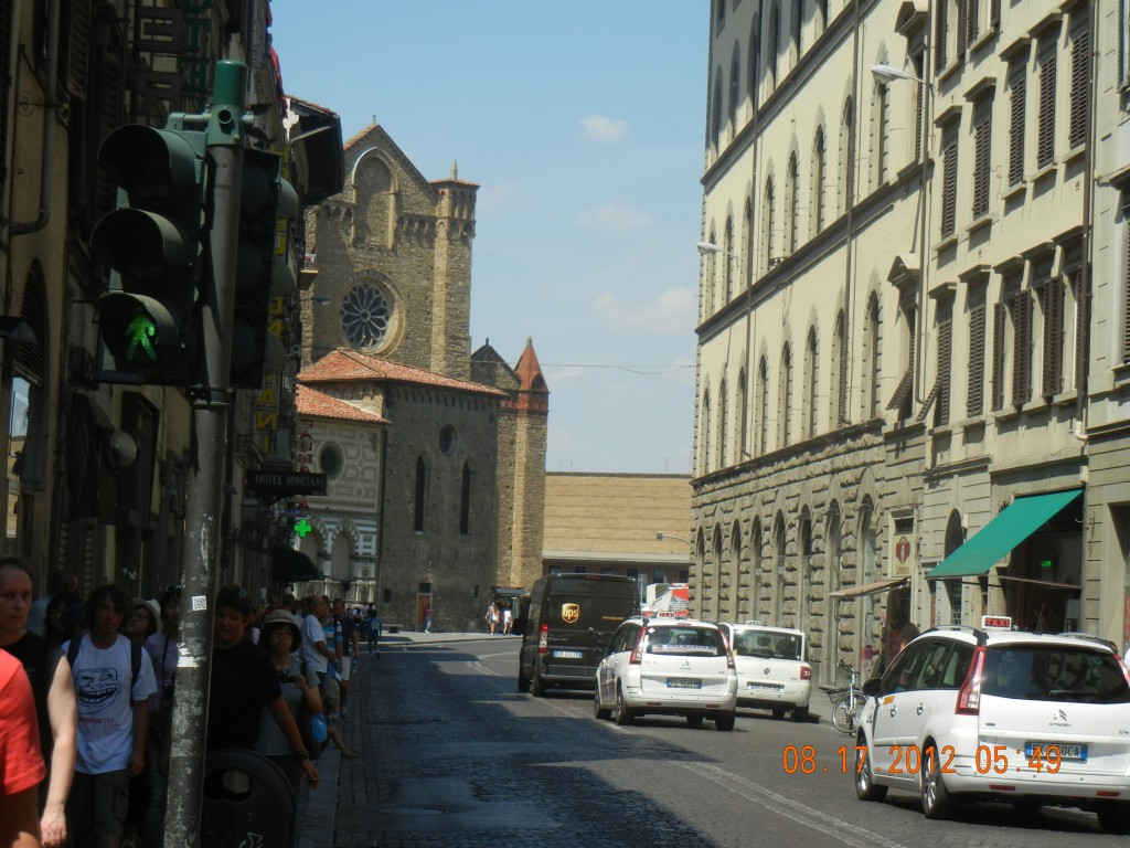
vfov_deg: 16.6
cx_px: 565
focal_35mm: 89
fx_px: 2905
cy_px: 424
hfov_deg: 22.0
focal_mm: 16
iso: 160
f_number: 4.4
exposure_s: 1/905
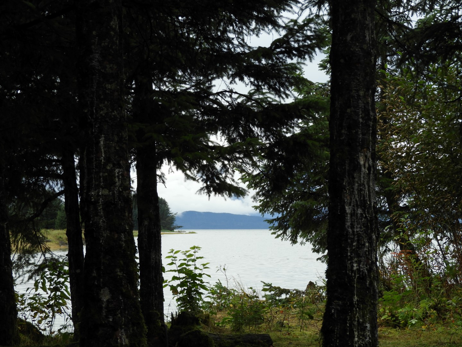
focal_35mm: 105
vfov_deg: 14.1
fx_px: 1401
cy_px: 174
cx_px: 231
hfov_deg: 18.7
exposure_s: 1/320
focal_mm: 18.8
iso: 100
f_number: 4.8
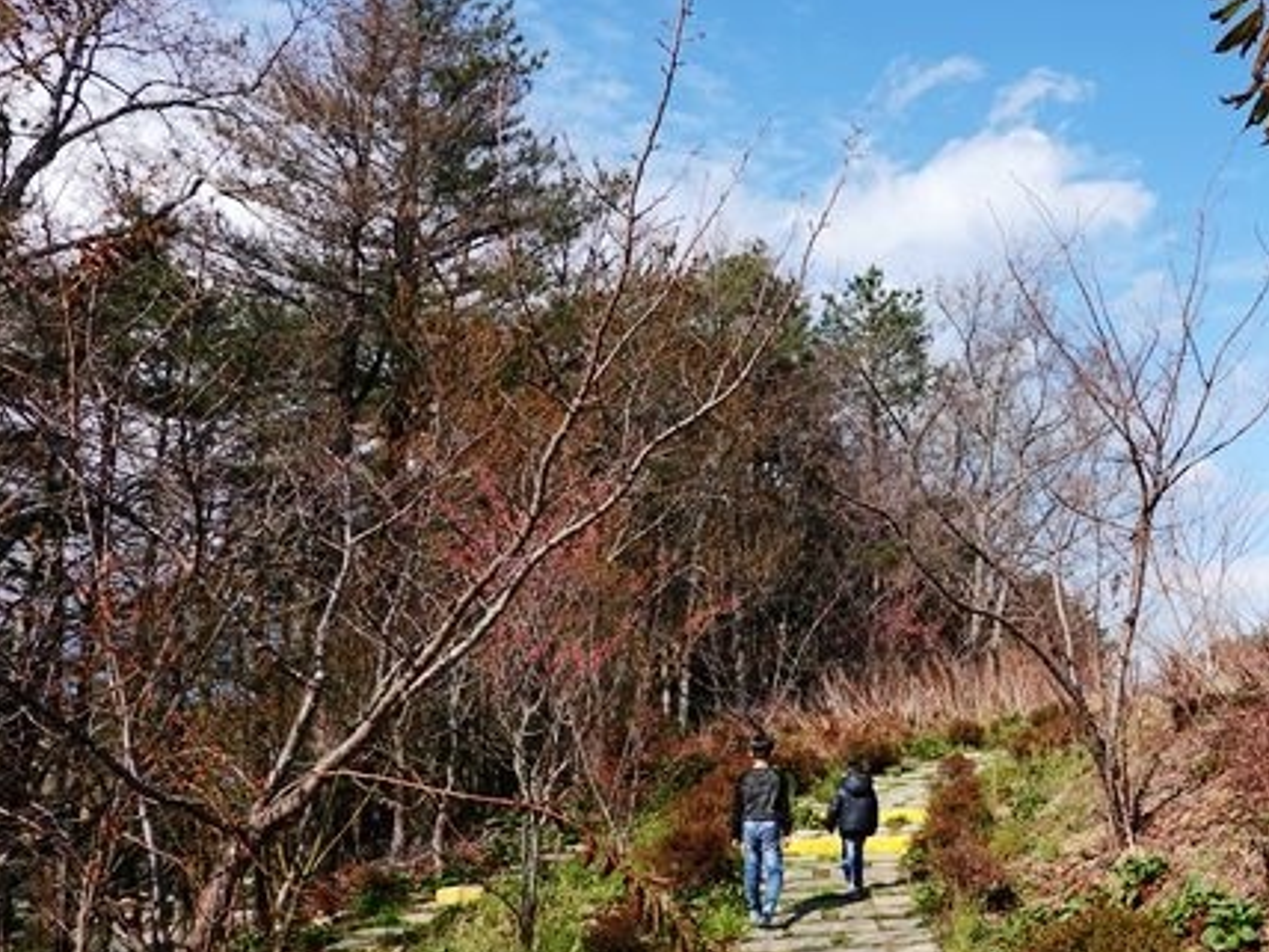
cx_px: 910
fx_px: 1283
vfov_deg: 40.6
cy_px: 423
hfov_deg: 51.0
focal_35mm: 35
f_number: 5.6
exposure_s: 1/500
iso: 125
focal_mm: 9
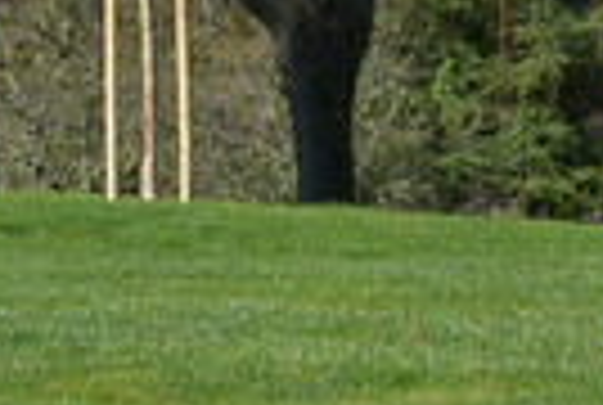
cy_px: 695
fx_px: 7252
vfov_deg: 3.2
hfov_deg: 4.8
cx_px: 320
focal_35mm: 432
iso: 100
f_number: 5
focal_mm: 21.5
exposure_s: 1/640
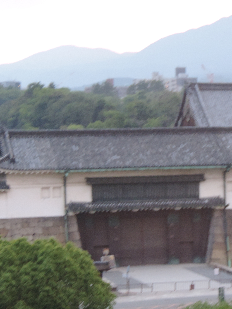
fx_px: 1358
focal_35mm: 152
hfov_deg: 9.7
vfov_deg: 13.0
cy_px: 157
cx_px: 209
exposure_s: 1/25
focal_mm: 18.7
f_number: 4.2
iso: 800
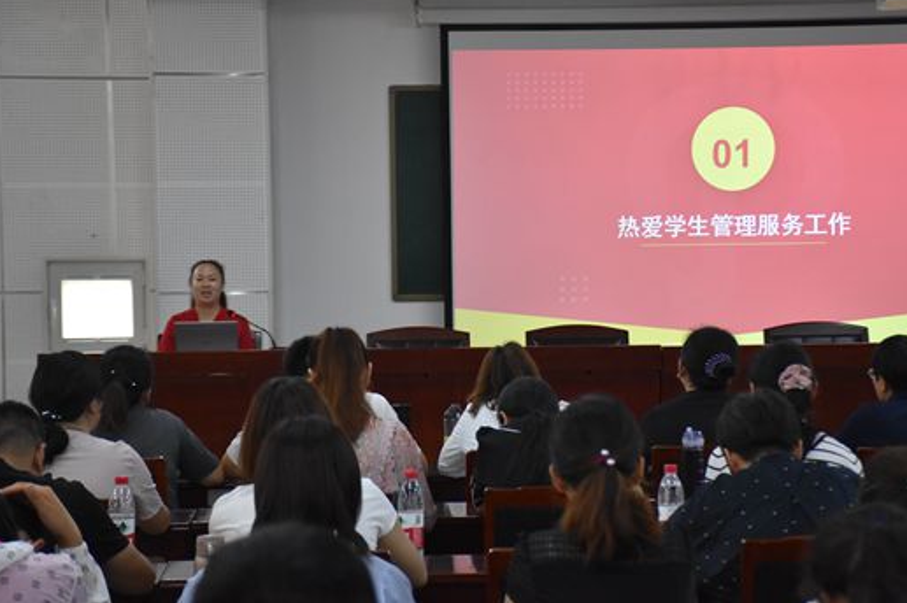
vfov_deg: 11.9
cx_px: 514
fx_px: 2895
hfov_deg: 17.8
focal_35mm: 115
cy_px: 294
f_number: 5
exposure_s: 1/180
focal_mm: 66
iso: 2500
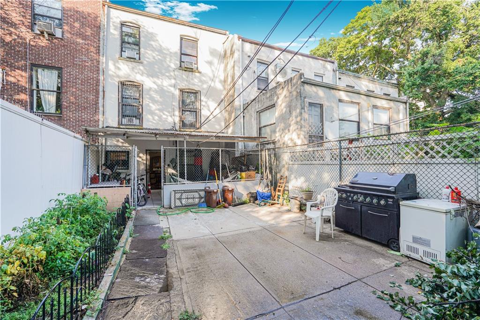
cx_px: 240
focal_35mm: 16
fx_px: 213
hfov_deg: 96.8
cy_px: 160
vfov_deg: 73.7
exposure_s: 1/100
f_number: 4.5
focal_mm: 16
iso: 100
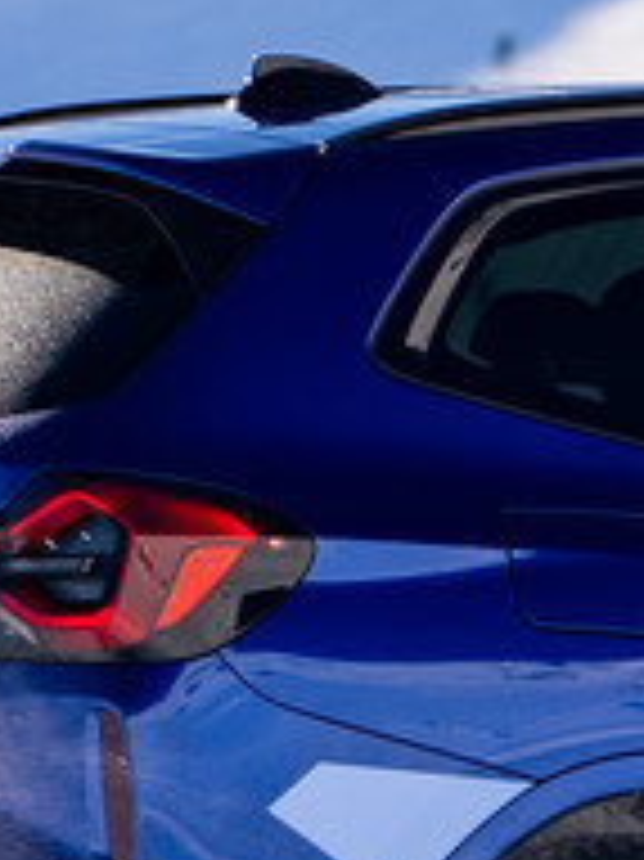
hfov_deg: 1.5
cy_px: 351
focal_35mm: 966
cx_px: 1432
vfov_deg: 2.1
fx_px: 23989
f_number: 5.6
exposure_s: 1/500
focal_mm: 160
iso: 50
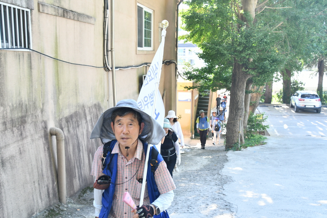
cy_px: 109
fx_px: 381
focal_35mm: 42
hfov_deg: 46.4
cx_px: 164
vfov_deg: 31.9
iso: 1000
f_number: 5.6
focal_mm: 28
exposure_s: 1/125
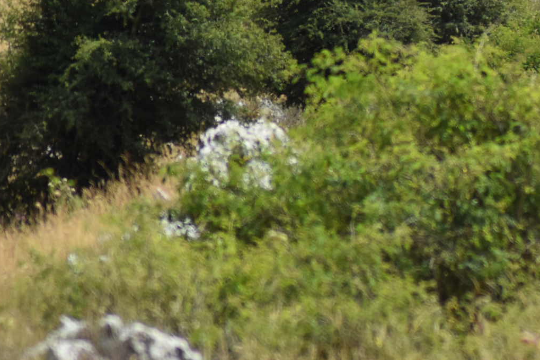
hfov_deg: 2.6
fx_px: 11922
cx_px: 712
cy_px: -168
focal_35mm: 795
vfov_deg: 1.7
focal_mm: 180
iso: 320
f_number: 5.6
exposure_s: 1/2000
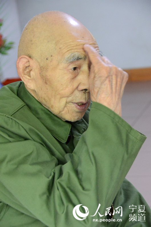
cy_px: 114
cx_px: 76
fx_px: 758
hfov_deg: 11.4
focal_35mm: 120
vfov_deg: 17.1
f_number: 6.3
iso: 5000
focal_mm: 80
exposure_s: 1/80
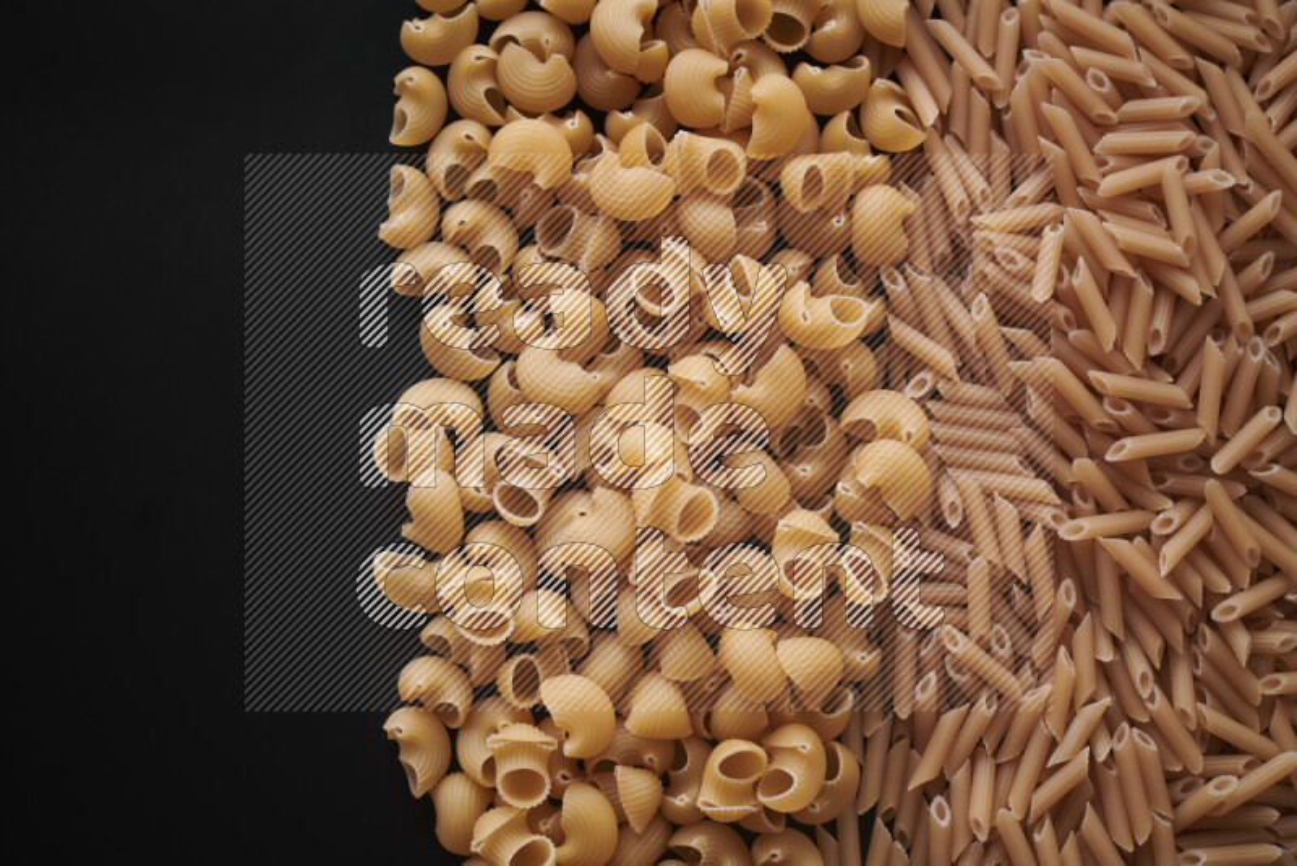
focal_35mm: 50
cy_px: 433
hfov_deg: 39.6
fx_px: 1802
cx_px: 648
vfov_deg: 27.0
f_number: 8
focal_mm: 50
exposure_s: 1/100
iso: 160
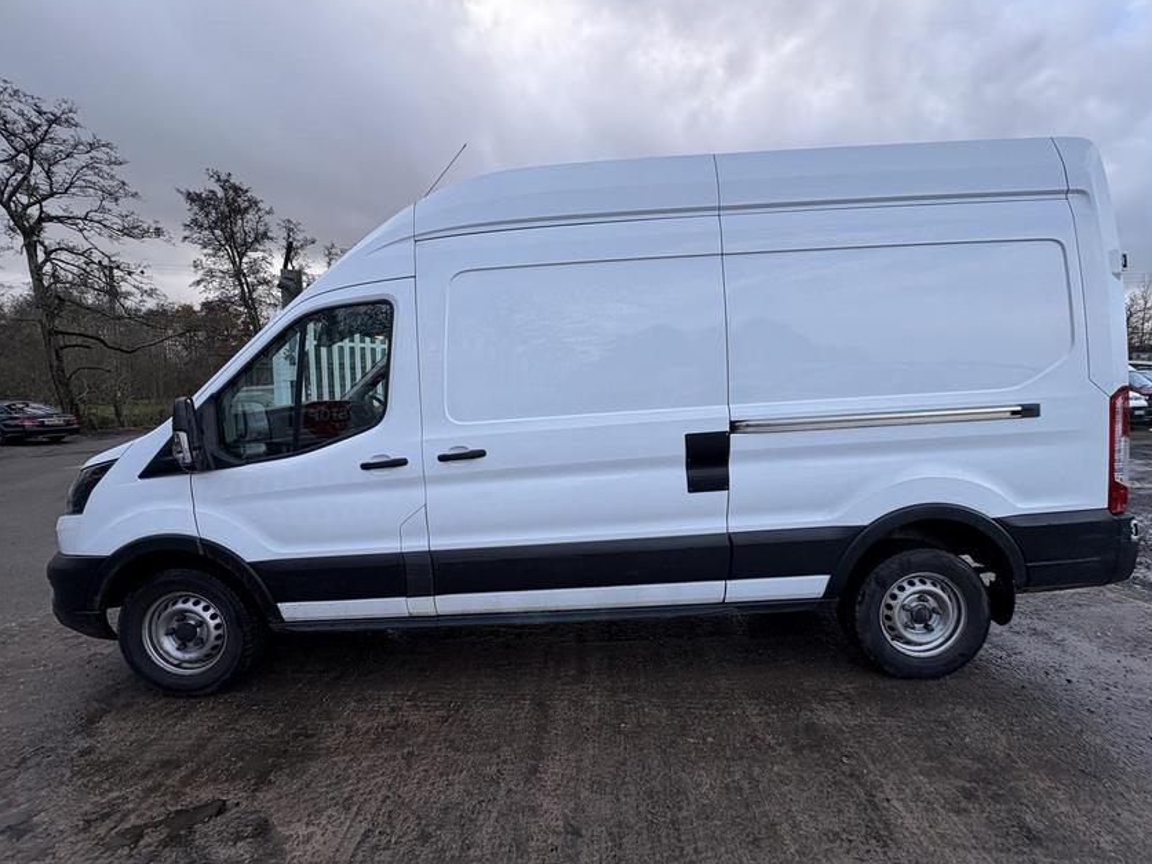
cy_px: 426
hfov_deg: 98.2
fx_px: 499
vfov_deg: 81.7
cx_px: 572
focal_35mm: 15
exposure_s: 1/354
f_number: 2.2
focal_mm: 2.22
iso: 40
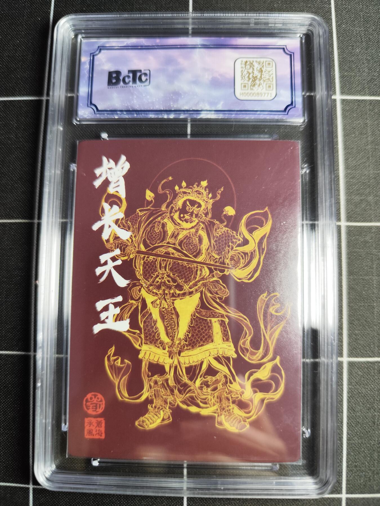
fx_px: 337
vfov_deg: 73.9
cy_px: 253
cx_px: 190
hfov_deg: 58.9
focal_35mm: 23
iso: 400
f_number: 1.65
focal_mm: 6.14
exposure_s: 1/100
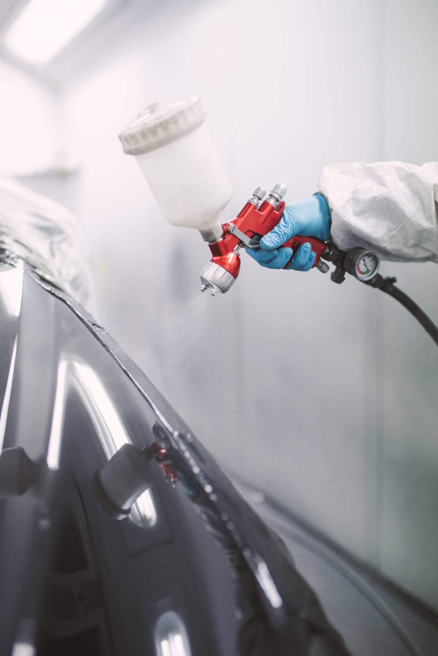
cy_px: 328
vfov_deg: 54.4
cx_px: 219
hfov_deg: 37.9
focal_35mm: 35
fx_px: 638
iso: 1250
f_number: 2
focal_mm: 35
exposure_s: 1/1250
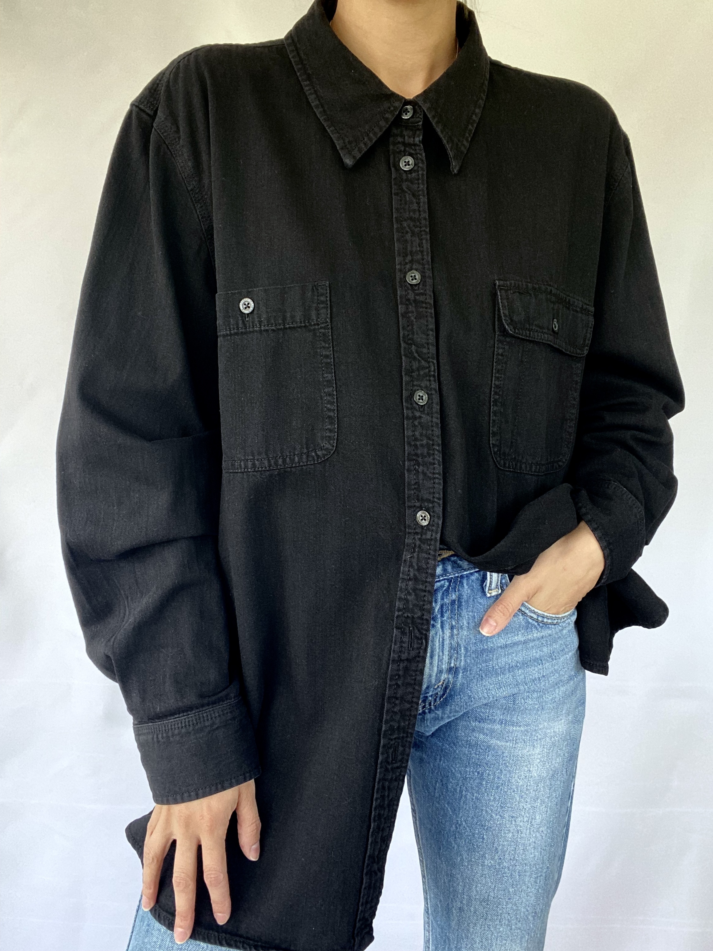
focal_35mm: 30
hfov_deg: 46.8
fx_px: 824
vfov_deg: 60.0
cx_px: 356
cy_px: 476
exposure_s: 1/60
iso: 125
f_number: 2.2
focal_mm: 2.71
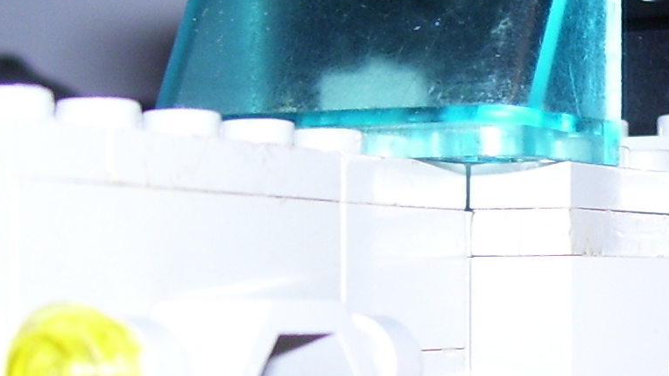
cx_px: 700
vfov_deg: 8.9
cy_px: 217
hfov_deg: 15.5
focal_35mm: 136
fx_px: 2412
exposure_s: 1/60
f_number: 2.7
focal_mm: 6
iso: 80
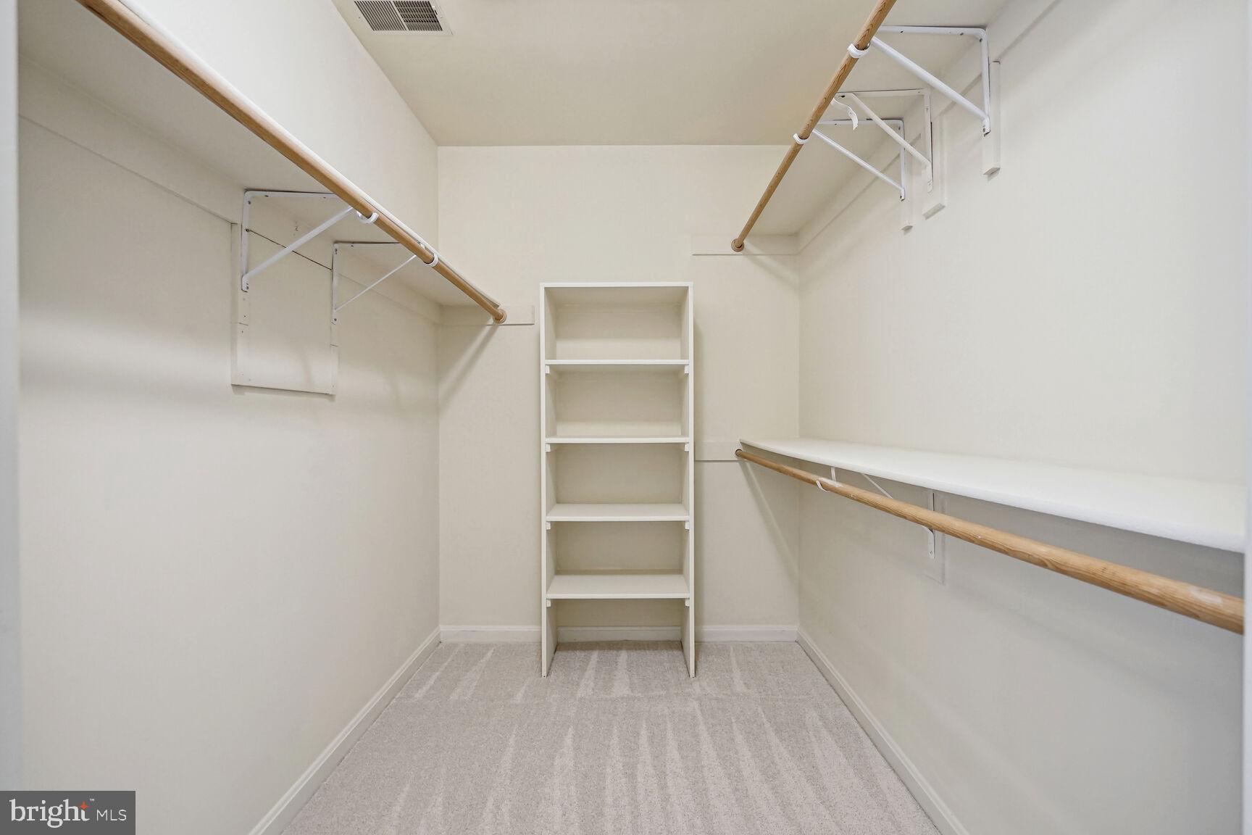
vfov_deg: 73.7
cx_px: 626
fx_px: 556
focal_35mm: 16
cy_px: 418
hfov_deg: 96.7
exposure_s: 1/25
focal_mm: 16
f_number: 8
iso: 800
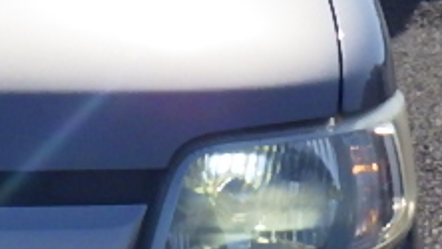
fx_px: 2474
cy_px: 133
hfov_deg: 9.9
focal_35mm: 211
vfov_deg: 5.8
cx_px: -225
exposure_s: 1/1250
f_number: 5
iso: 250
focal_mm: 7.5
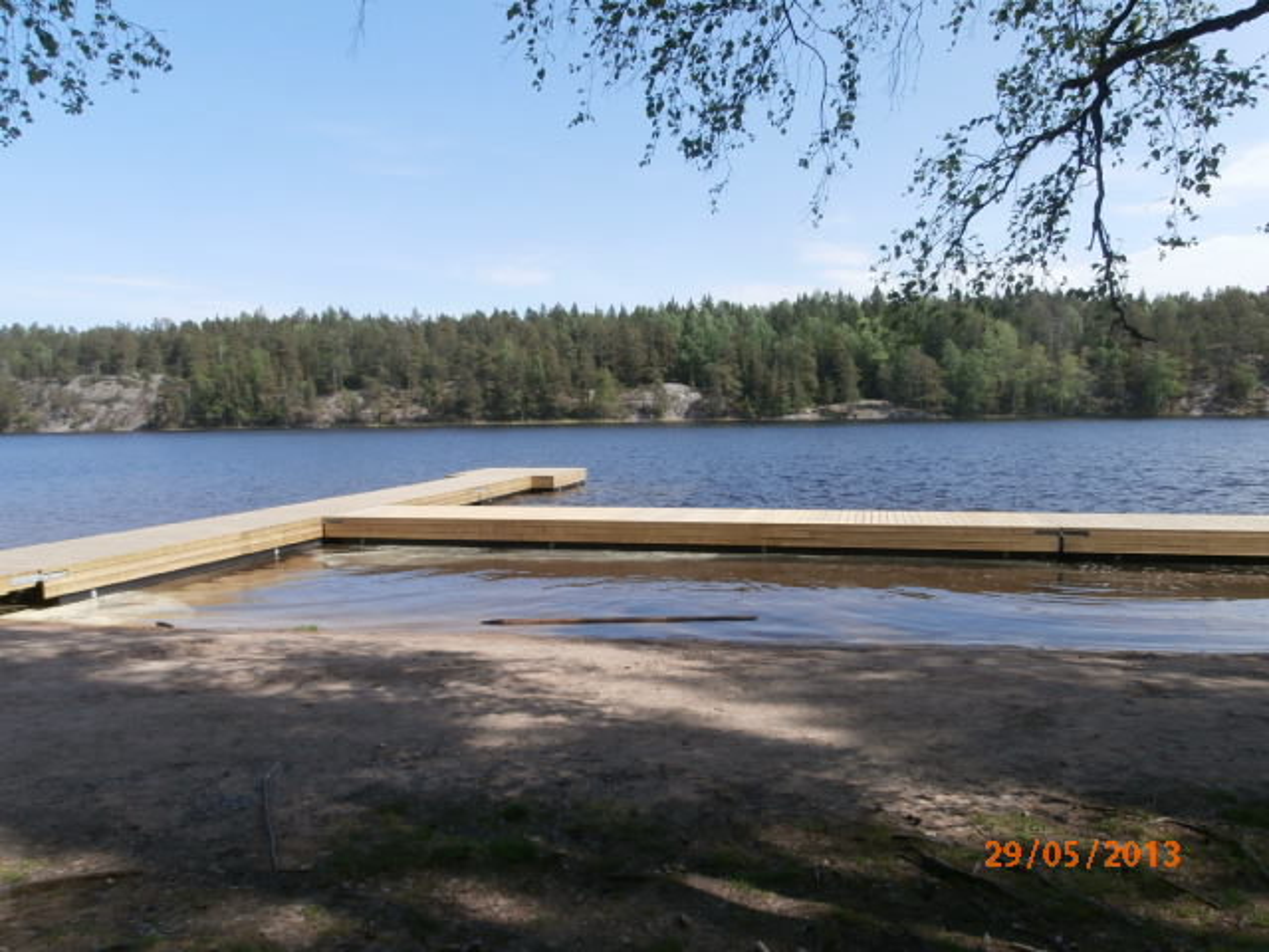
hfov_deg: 71.6
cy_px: 476
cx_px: 634
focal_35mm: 24
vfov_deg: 56.8
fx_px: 880
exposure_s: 1/125
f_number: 7.9
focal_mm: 4.2
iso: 100
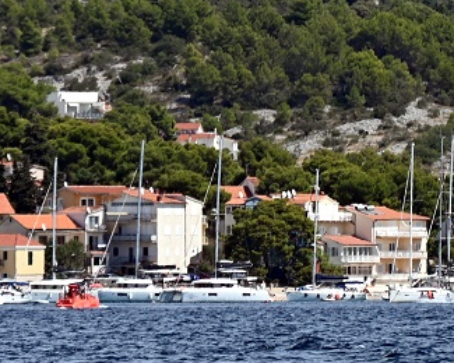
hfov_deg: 2.2
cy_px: -79
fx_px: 12093
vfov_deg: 1.7
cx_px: 101
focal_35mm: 900
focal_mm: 240
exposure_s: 1/1000
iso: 140
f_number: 5.6
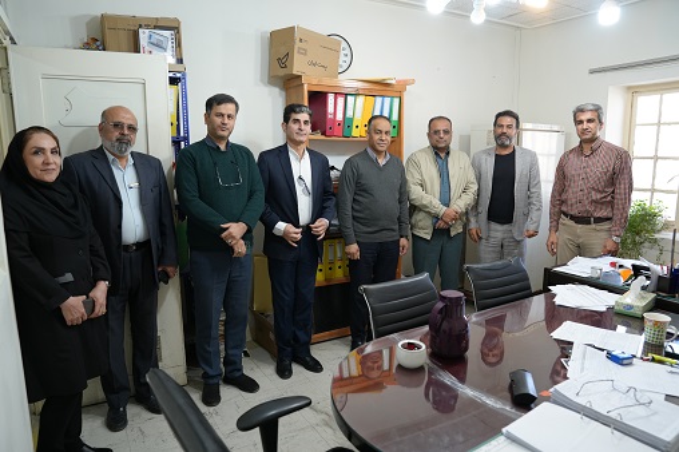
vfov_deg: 53.1
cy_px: 226
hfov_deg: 73.8
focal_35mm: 24
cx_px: 340
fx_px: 452
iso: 1250
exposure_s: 1/160
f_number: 4
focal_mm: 24
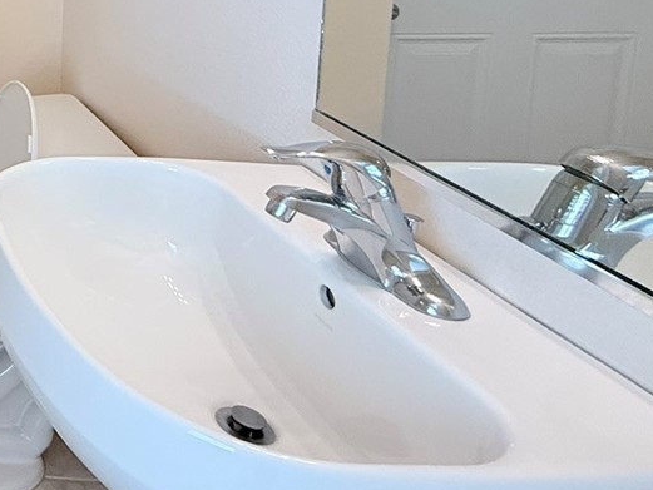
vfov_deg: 29.3
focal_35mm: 43
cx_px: -336
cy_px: -86
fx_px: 811
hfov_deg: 28.1
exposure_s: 1/120
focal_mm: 2.22
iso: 100
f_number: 2.2
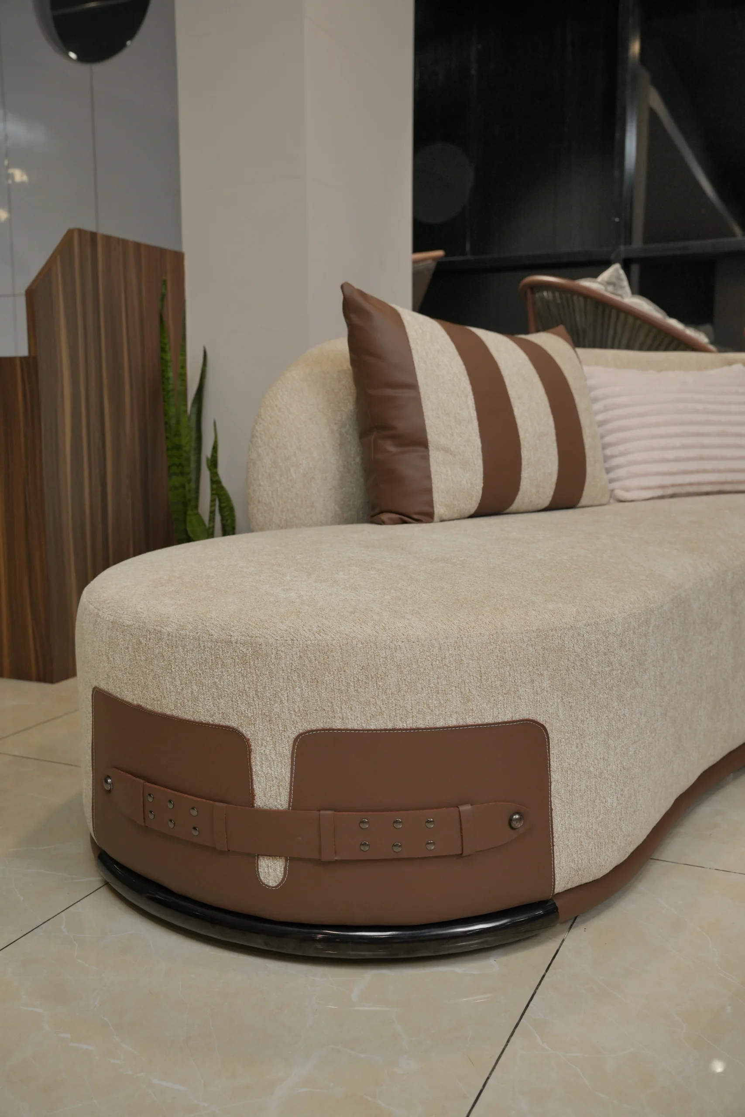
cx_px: 372
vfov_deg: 55.4
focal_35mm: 34
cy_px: 558
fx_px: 1065
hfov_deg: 38.6
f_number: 5.6
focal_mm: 34.3
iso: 1250
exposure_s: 1/200
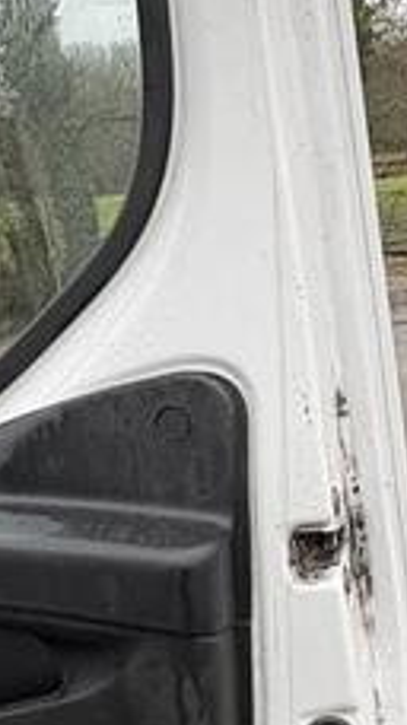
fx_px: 1153
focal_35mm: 60
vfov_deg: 34.1
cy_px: 550
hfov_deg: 20.0
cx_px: 165
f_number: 2.2
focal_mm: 2.22
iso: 64
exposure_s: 1/99
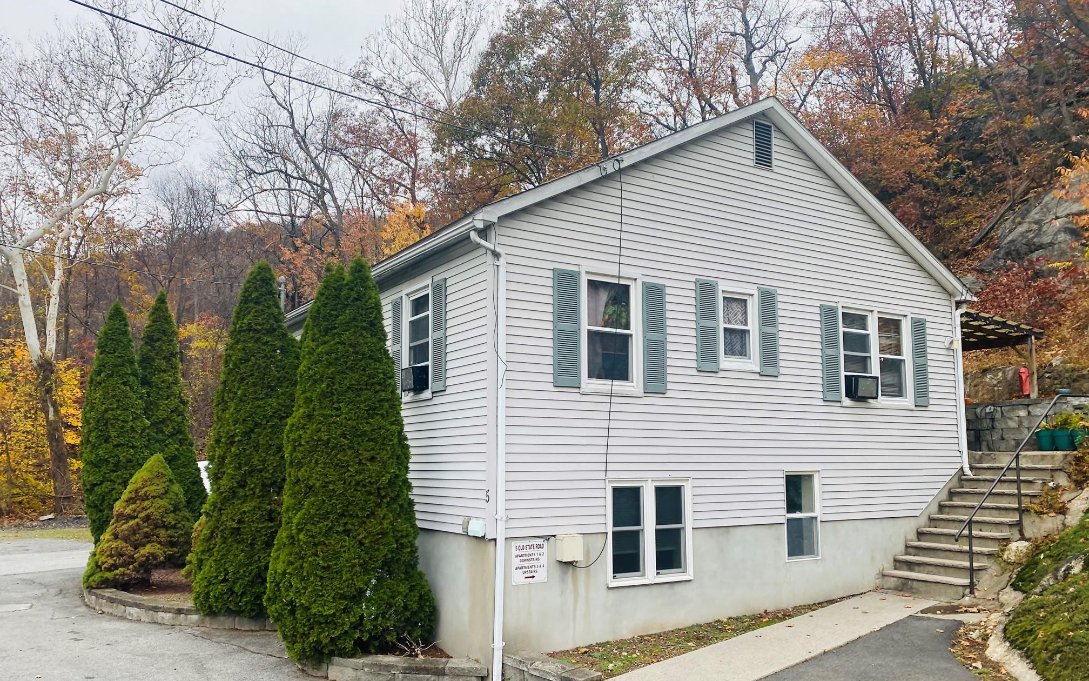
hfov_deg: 66.5
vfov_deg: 44.5
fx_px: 831
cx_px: 542
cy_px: 376
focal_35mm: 28
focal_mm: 4.25
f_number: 1.8
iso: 32
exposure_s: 1/620
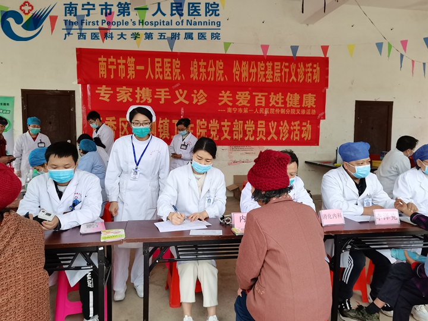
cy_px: 160
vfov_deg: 51.4
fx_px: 334
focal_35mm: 27
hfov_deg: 65.3
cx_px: 214
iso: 250
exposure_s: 1/50
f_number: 1.9
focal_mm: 4.94
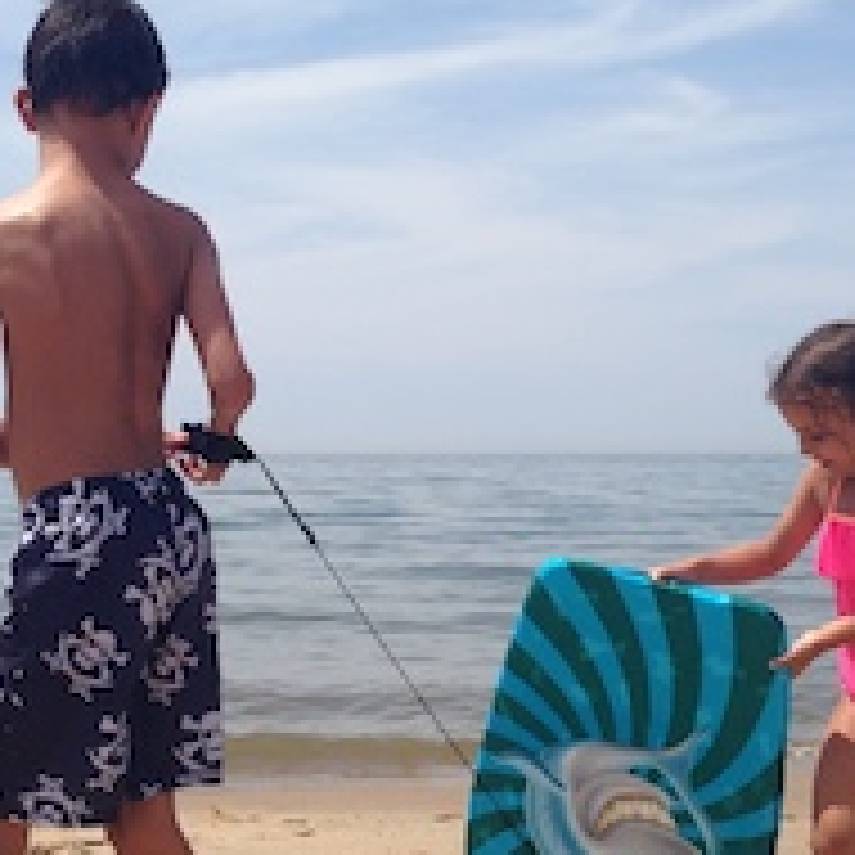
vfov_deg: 25.0
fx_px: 1928
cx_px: 410
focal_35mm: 69
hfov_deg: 25.0
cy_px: 490
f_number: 2.4
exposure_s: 1/2710
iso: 50
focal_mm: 4.12
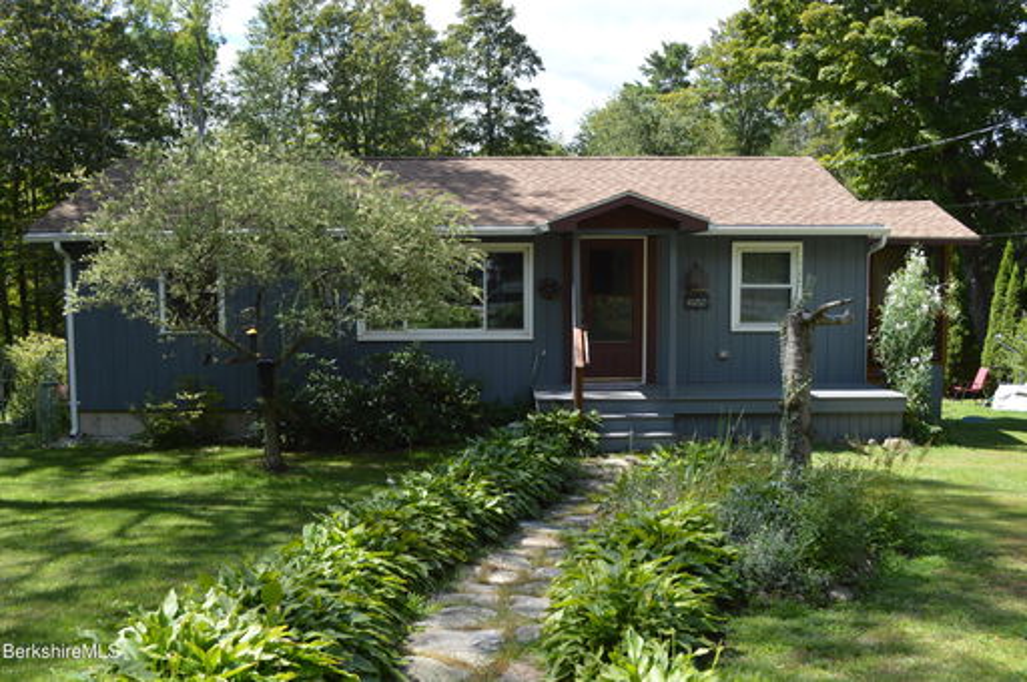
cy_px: 341
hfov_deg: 57.3
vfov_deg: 39.9
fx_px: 940
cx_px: 514
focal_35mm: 33
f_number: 5.6
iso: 100
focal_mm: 22
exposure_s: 1/125
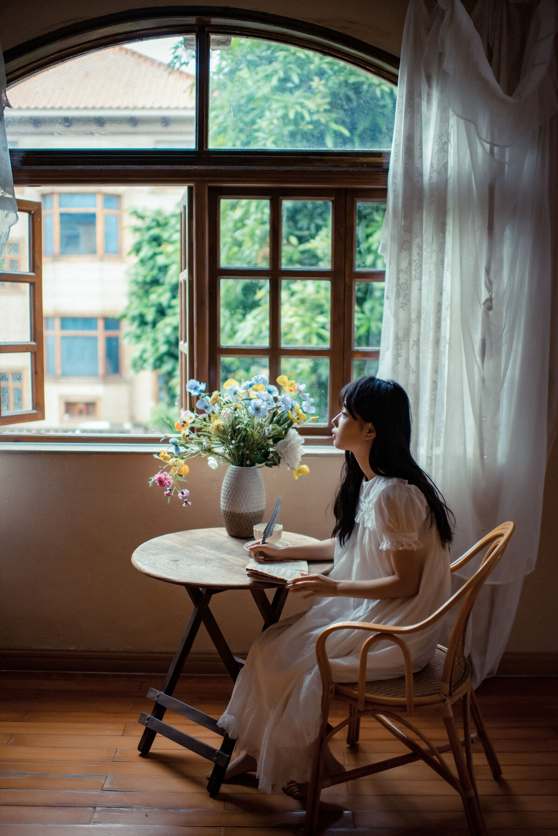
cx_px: 279
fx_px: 813
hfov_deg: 37.9
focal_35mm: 35
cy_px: 418
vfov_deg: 54.4
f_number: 1.4
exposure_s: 1/1250
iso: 2000
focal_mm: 35
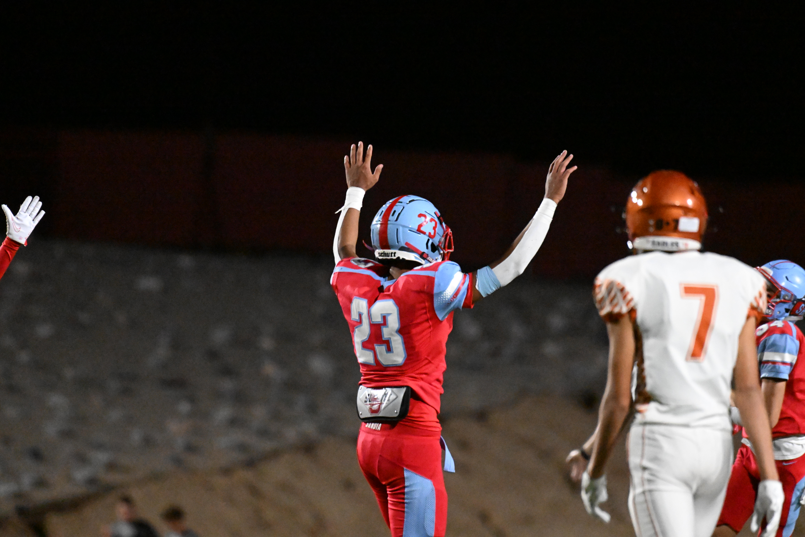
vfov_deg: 3.3
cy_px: 268
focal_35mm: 420
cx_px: 402
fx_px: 9391
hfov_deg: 4.9
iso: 25600
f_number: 5.6
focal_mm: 420
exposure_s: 1/1250
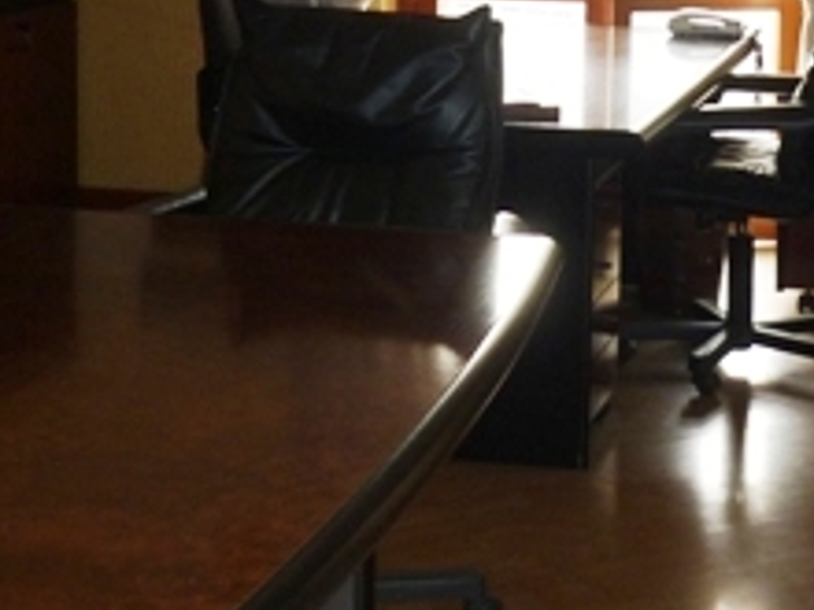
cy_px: -44
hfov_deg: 20.4
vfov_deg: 15.1
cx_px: 518
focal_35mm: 96
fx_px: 2257
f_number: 2.8
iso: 100
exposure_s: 1/30
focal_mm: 5.5
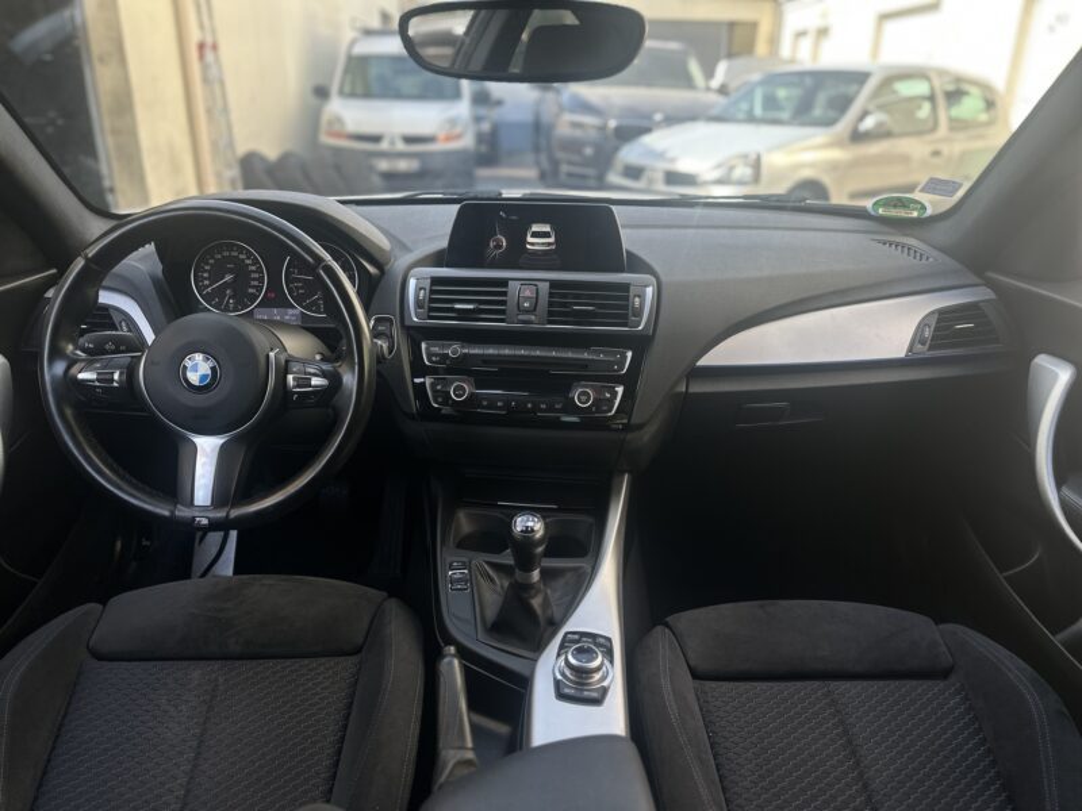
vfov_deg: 56.8
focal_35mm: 24
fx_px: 750
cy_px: 406
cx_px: 541
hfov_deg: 71.6
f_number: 1.78
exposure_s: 1/435
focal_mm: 6.86
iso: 80
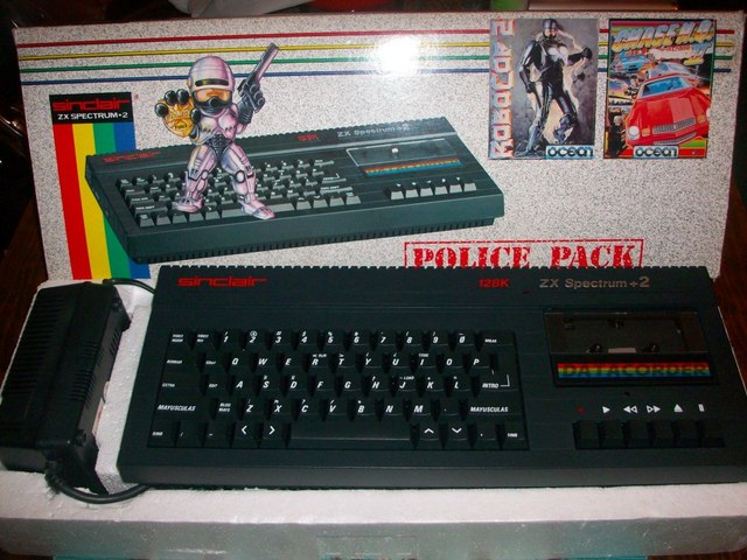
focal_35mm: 34
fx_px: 734
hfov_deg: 54.0
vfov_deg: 41.8
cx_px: 374
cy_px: 280
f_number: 2.8
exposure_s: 1/60
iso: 160
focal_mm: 5.7
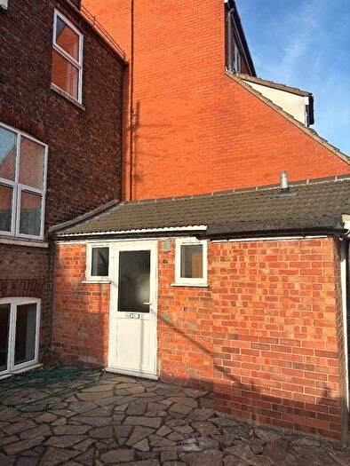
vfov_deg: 67.3
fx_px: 350
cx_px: 175
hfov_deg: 53.1
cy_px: 233
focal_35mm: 26
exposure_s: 1/2024
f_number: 1.6
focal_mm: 5.96
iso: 50
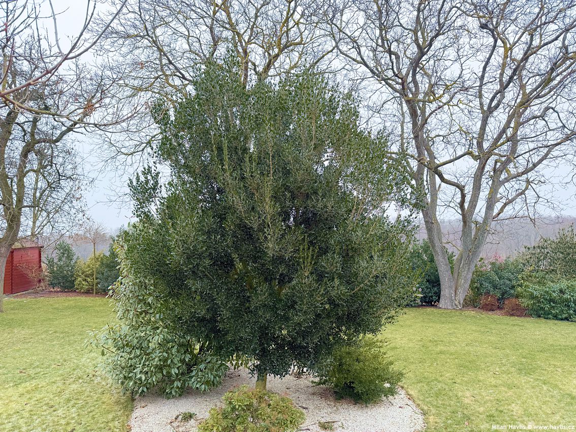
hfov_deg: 71.6
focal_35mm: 24
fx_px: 399
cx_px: 288
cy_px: 216
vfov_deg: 56.8
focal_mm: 6.76
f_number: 1.78
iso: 64
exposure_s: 1/200
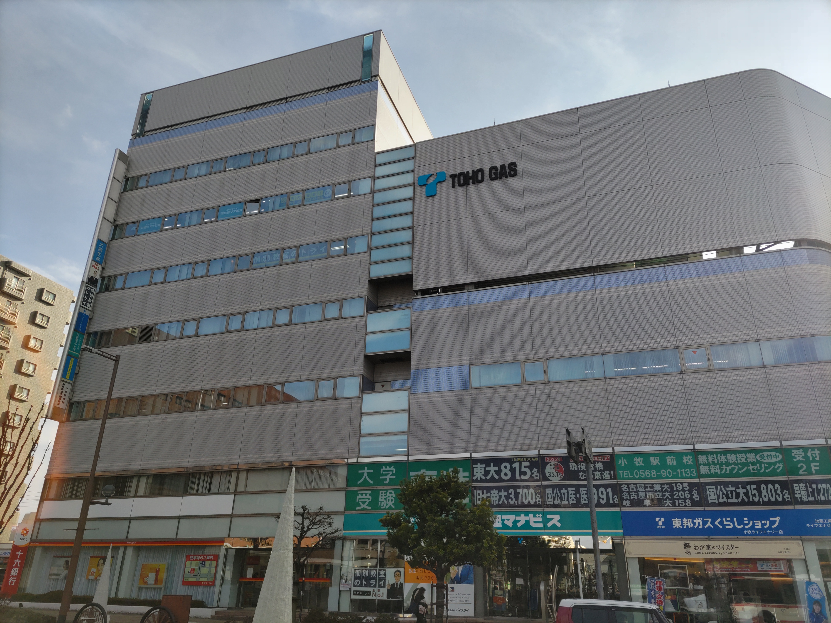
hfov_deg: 67.3
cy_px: 312
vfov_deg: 53.1
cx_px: 416
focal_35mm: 26
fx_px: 624
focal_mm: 4.8
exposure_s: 1/635
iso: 50
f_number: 1.79
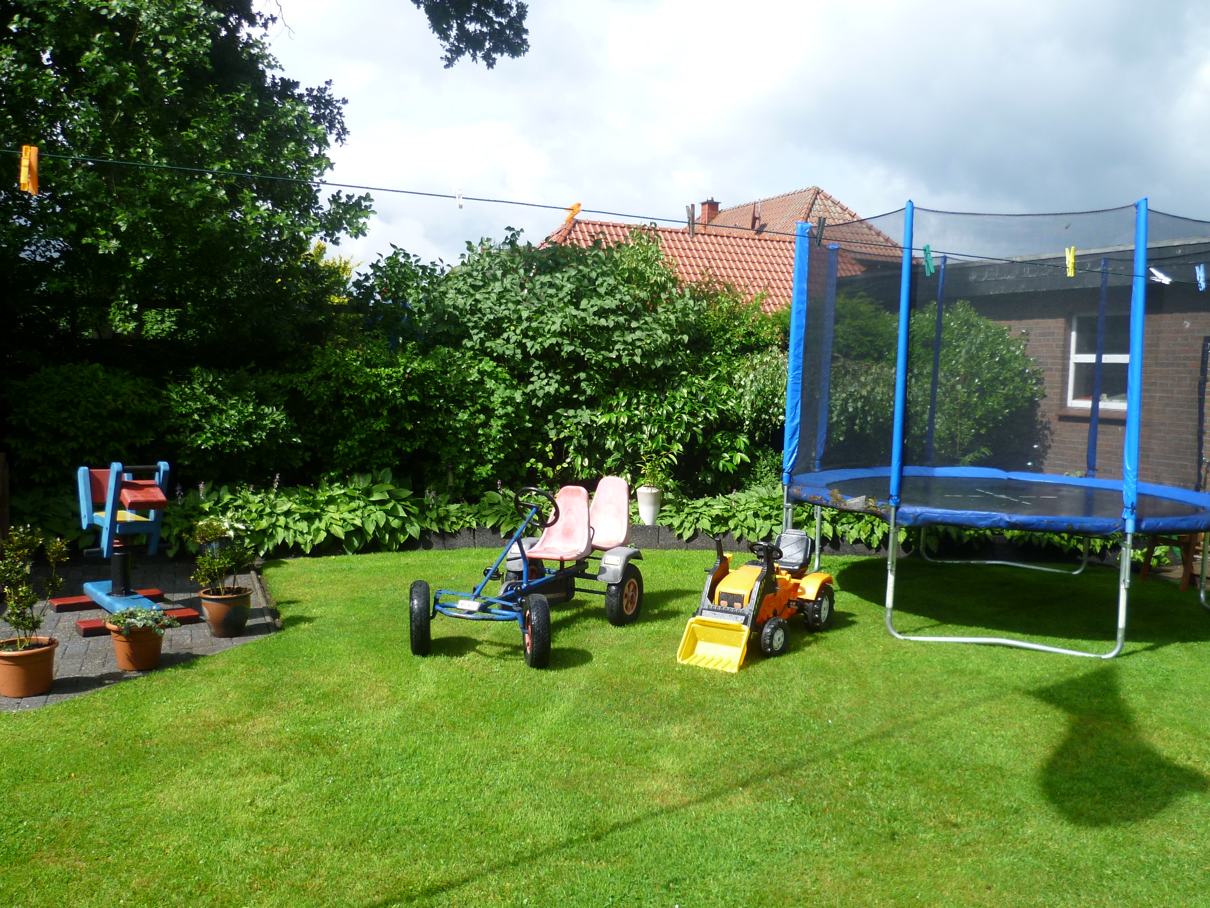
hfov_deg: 59.9
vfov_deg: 46.8
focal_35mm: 30
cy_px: 467
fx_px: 1049
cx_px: 626
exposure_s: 1/640
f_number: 2.8
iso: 80
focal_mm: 5
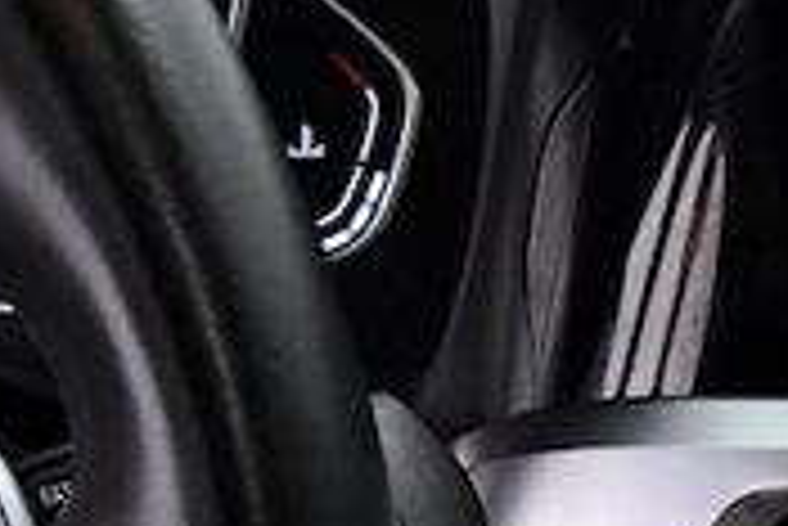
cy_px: 1086
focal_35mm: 199
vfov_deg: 6.7
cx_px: 1247
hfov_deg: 10.0
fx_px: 4359
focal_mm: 23
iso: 2500
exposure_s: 1/160
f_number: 6.3
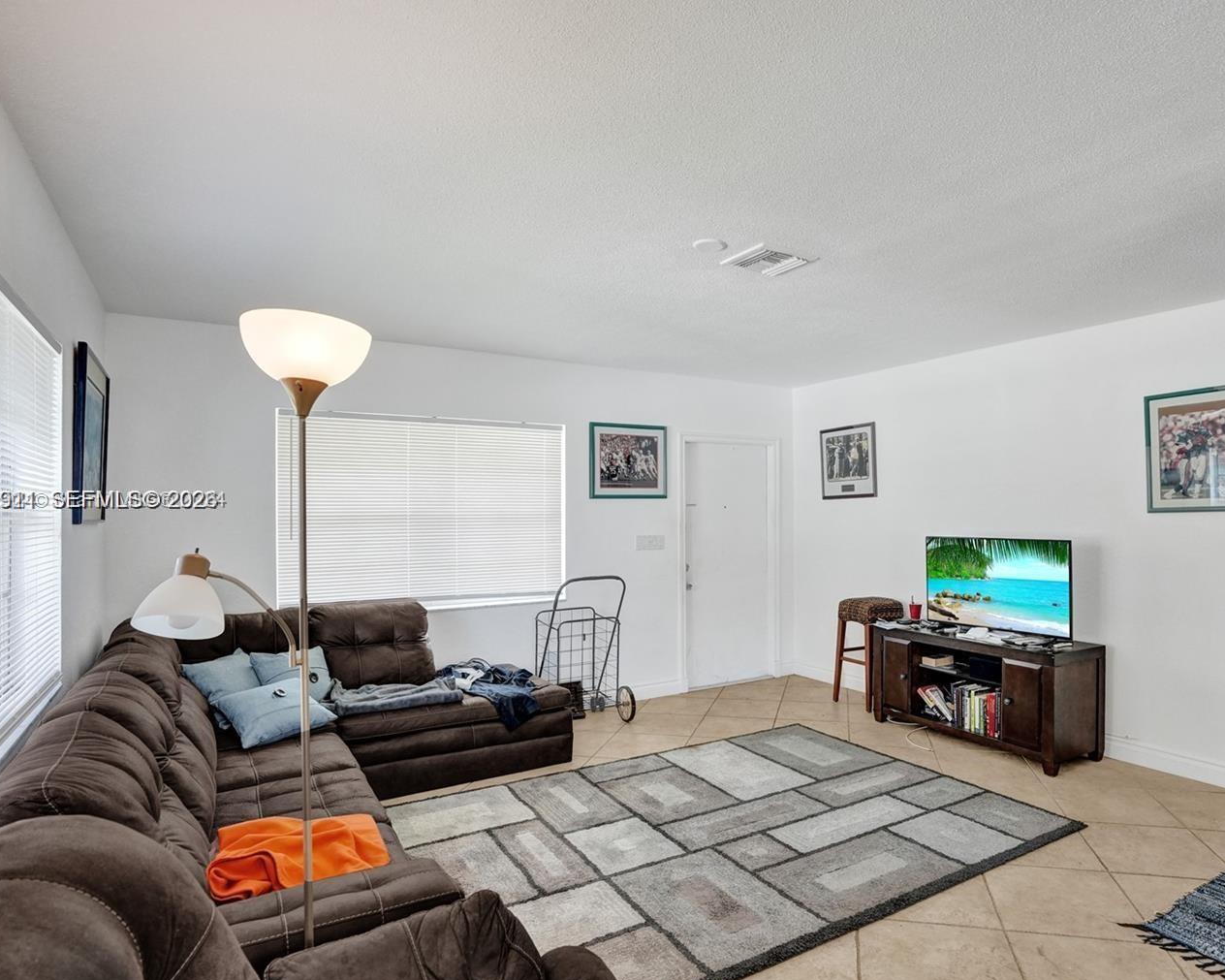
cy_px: 501
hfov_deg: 82.9
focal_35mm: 19
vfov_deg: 70.8
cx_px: 691
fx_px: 689
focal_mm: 16
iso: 1600
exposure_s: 1/200
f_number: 4.5
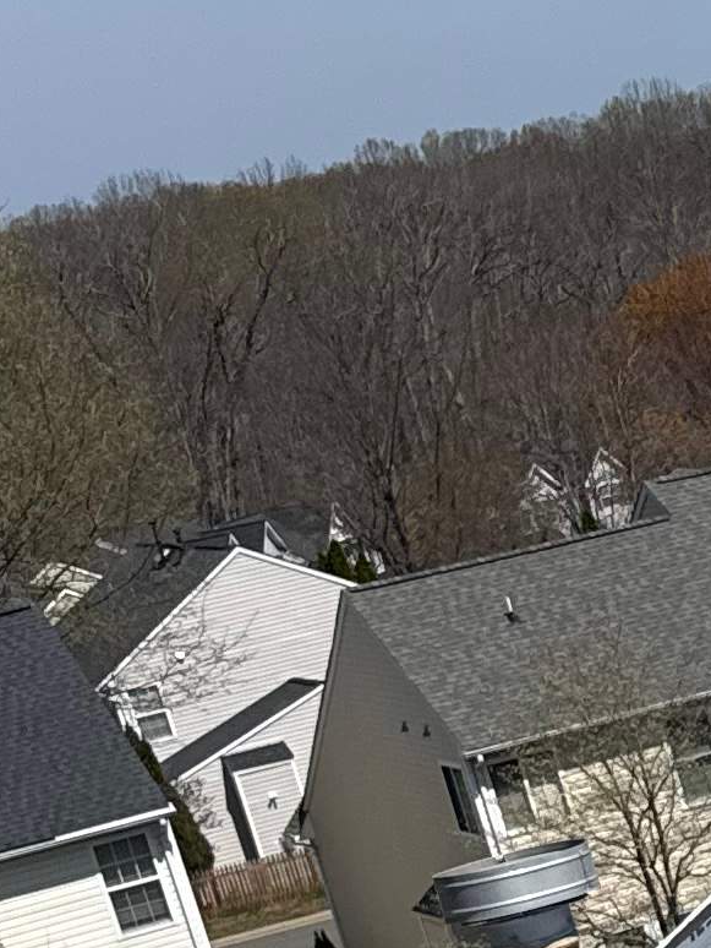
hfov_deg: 10.6
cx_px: 1568
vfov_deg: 14.8
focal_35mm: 125
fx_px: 3421
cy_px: 1382
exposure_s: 1/9091
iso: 80
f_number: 1.78
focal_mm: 6.76
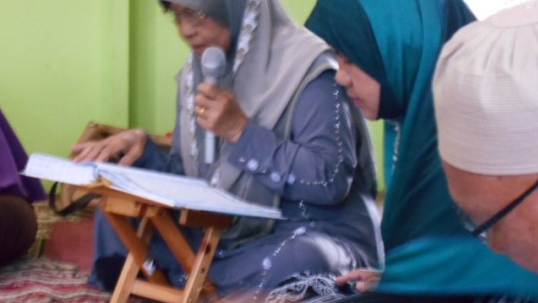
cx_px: 267
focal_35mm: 95
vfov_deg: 12.7
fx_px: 1355
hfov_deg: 22.5
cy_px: 132
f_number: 6.3
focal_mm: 15.4
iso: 800
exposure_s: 1/5
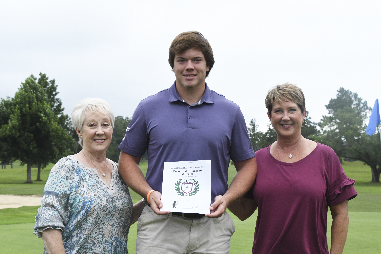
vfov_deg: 19.5
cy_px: 127
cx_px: 190
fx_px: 741
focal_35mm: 70
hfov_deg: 28.8
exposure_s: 1/2000
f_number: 10
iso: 2000
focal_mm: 35
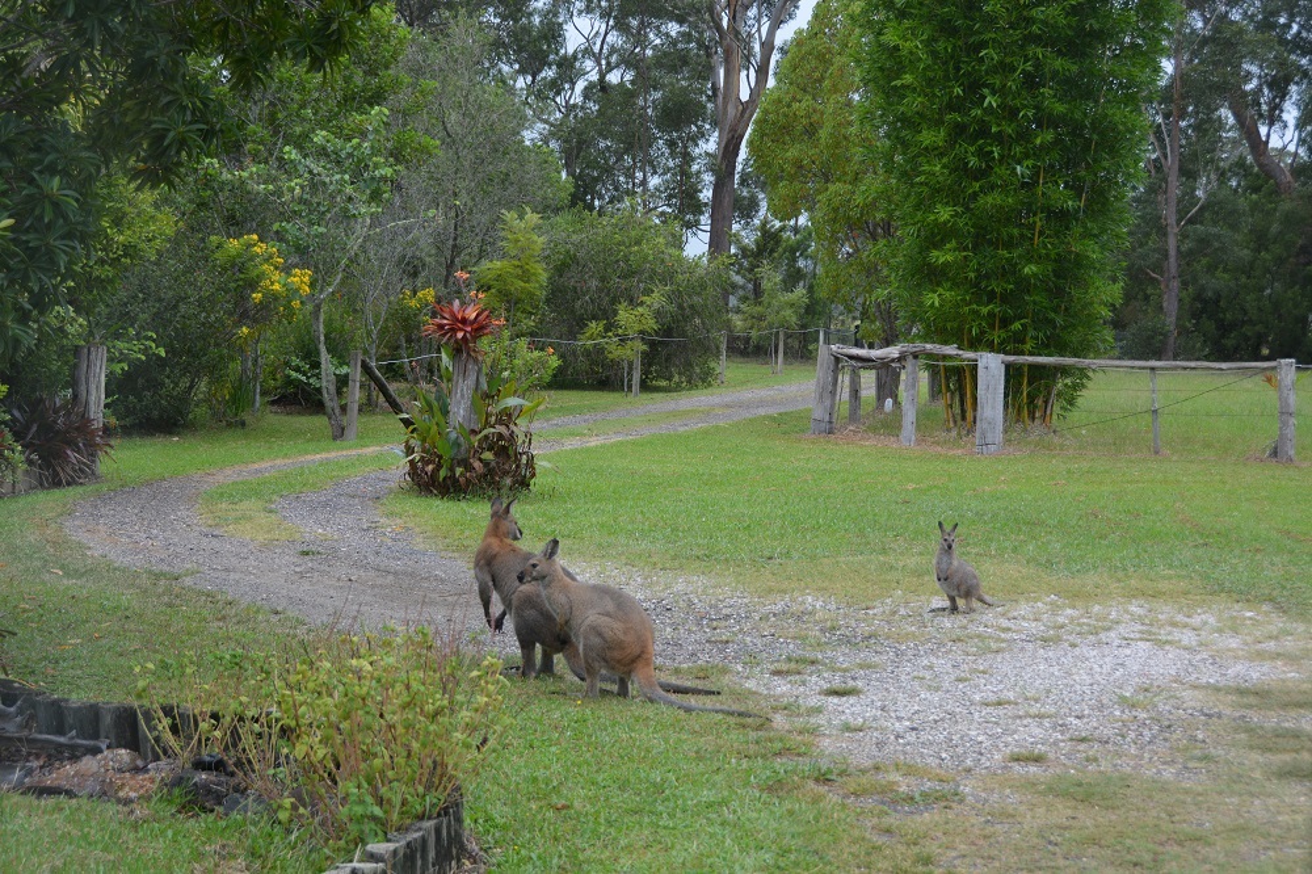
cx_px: 656
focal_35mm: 66
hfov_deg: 30.5
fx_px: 2404
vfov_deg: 20.6
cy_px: 437
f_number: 5.6
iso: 320
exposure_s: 1/125
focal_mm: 44
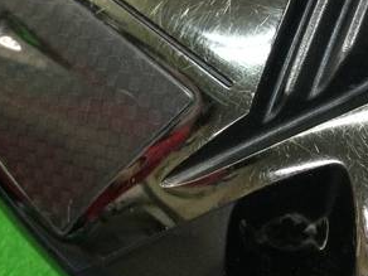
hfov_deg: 28.2
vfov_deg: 21.1
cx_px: 270
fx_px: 723
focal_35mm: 68
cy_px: 25
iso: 160
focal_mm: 3.3
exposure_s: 1/30
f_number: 2.4
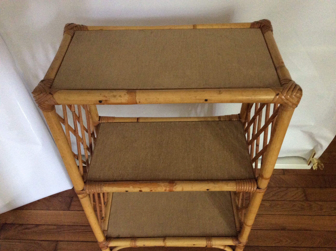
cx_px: 168
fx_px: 310
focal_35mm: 32
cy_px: 126
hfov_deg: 56.9
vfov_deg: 44.1
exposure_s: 1/25
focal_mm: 3.3
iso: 320
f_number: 2.4
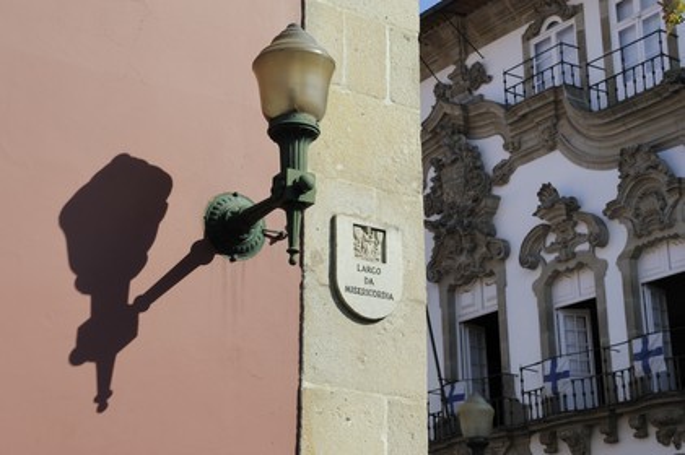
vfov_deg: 20.6
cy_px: 228
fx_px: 1255
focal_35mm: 66
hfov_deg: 30.5
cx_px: 342
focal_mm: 66
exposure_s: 1/160
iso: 200
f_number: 13
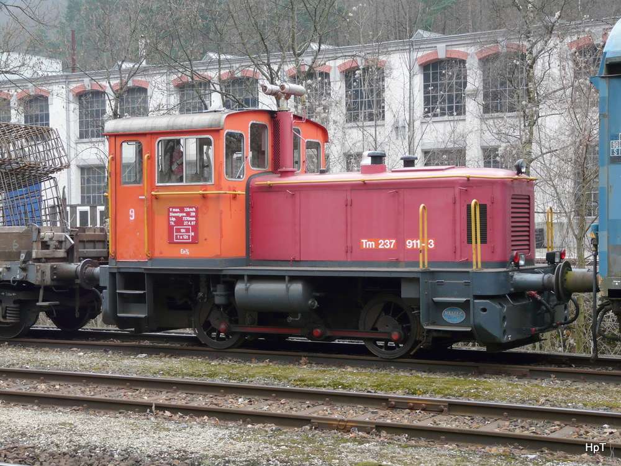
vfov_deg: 22.3
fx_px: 1184
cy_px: 233
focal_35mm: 66
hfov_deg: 29.4
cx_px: 310
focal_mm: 10.8
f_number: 3.2
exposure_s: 1/100
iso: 100
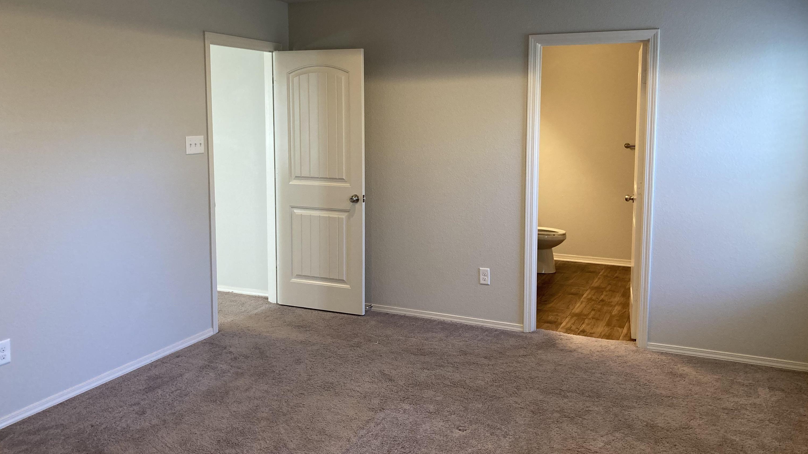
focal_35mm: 31
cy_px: 182
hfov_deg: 62.6
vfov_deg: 37.6
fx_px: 664
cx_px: 404
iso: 100
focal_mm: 3.99
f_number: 1.8
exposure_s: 1/60
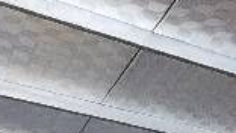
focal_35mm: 93
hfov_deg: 18.3
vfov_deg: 9.4
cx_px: 419
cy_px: 431
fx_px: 582
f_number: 2.2
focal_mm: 2.2
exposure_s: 1/24
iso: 640
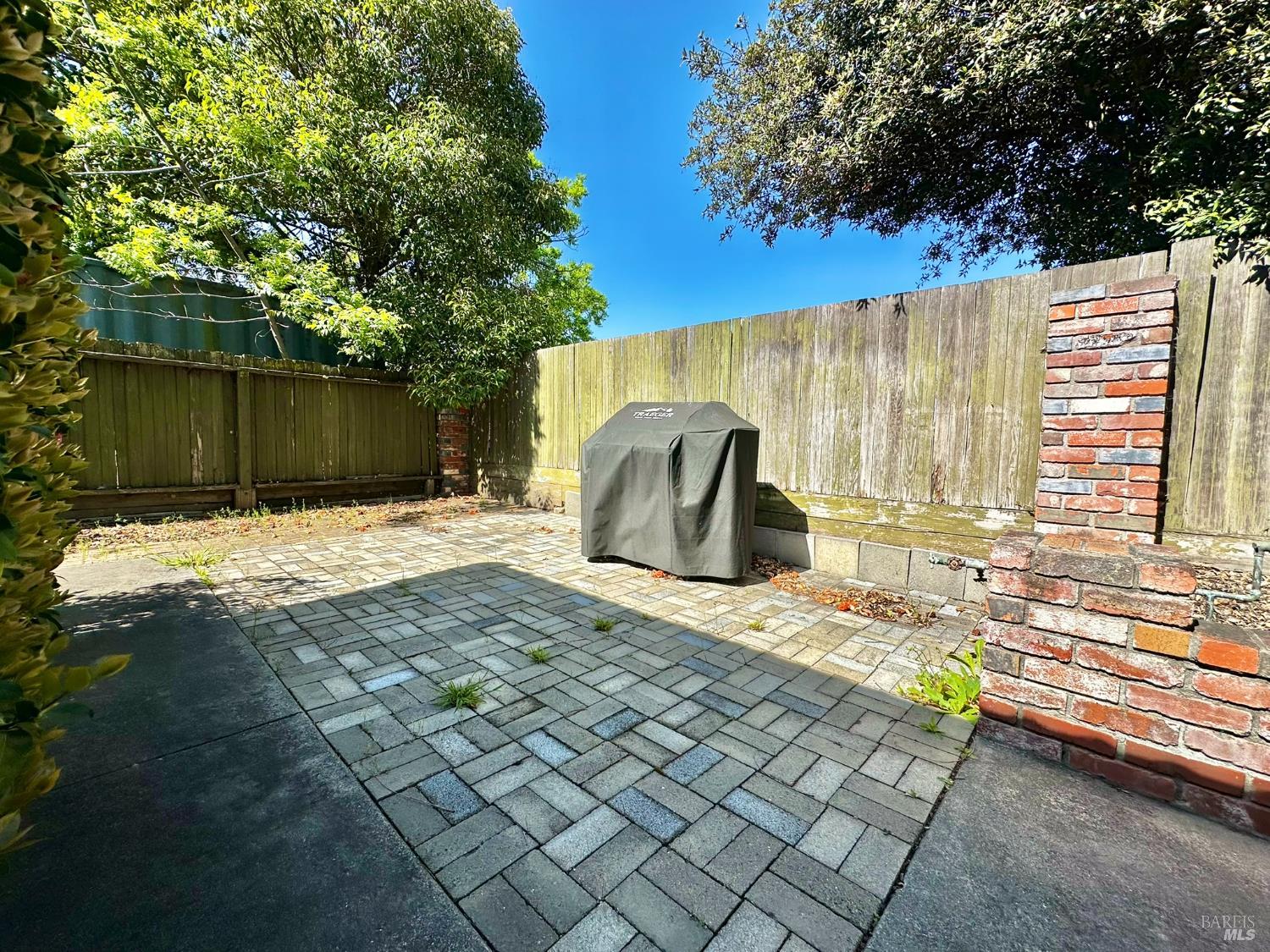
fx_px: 514
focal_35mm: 14
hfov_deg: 102.1
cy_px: 476
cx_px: 635
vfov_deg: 85.7
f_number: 2.2
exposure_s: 1/1171
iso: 50
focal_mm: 2.22
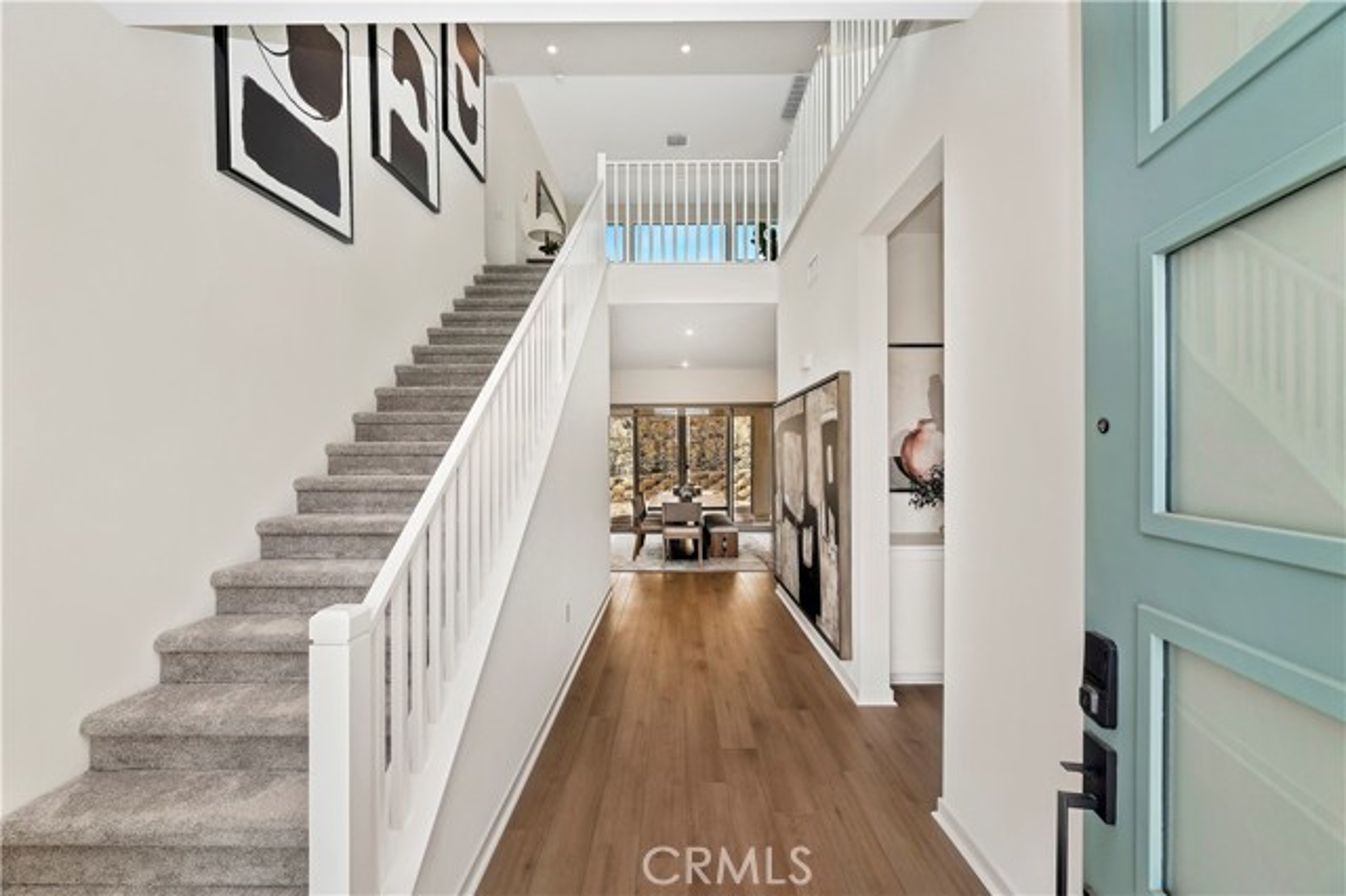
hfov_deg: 104.3
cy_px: 448
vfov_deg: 81.1
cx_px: 673
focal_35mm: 14
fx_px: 523
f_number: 10
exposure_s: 1/60
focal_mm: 14
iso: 500
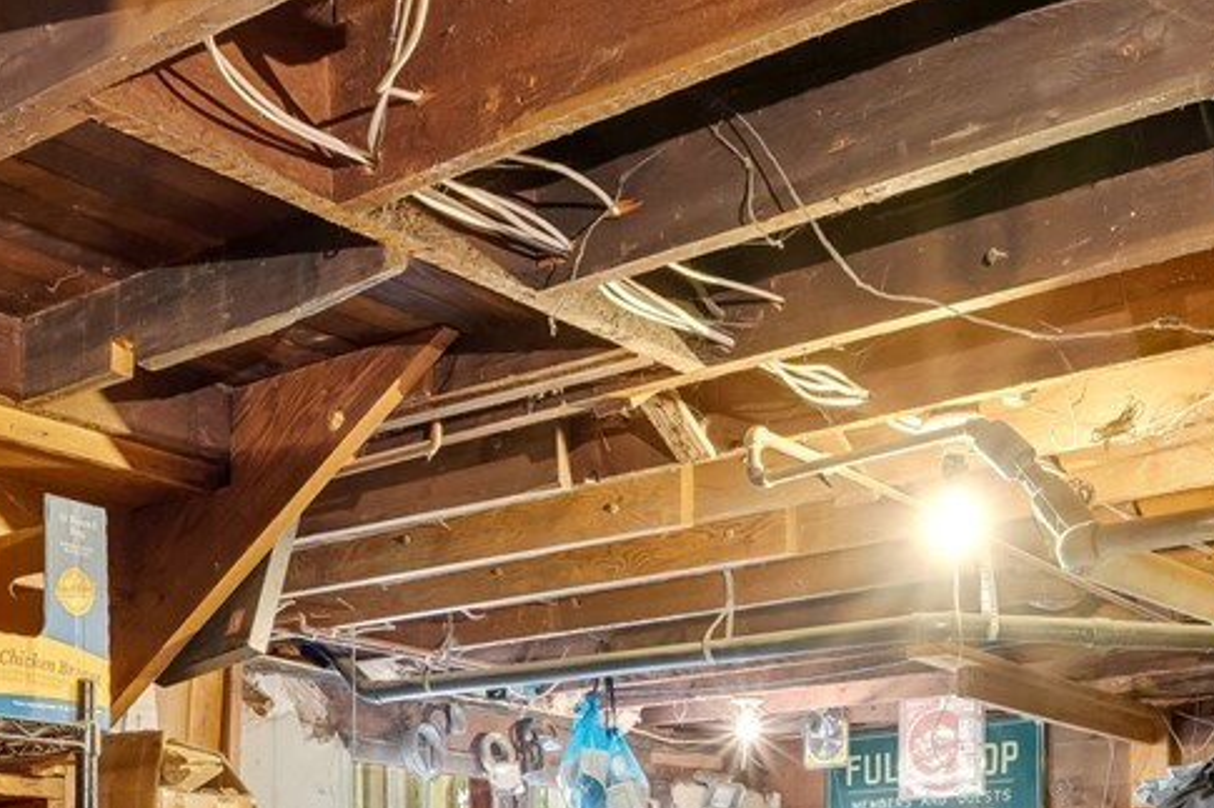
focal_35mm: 58
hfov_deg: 34.6
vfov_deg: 21.3
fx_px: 1947
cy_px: 1038
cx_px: 528
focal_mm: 16.5
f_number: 9
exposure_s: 1/20
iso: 400
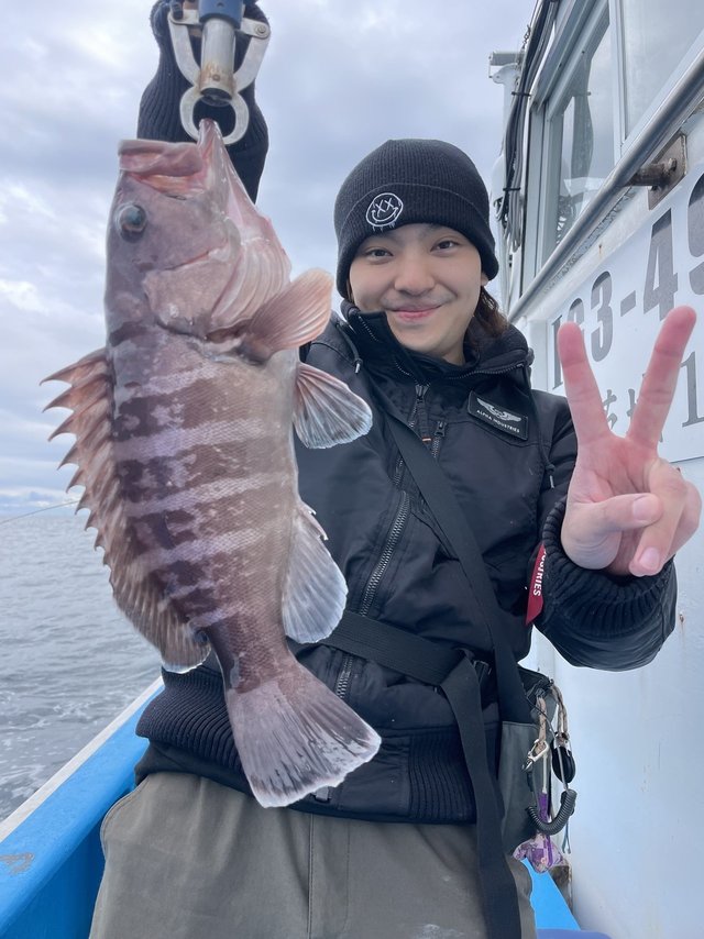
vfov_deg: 67.3
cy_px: 470
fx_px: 705
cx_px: 352
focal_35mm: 26
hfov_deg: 53.0
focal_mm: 4.2
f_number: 1.6
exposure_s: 1/739
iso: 32
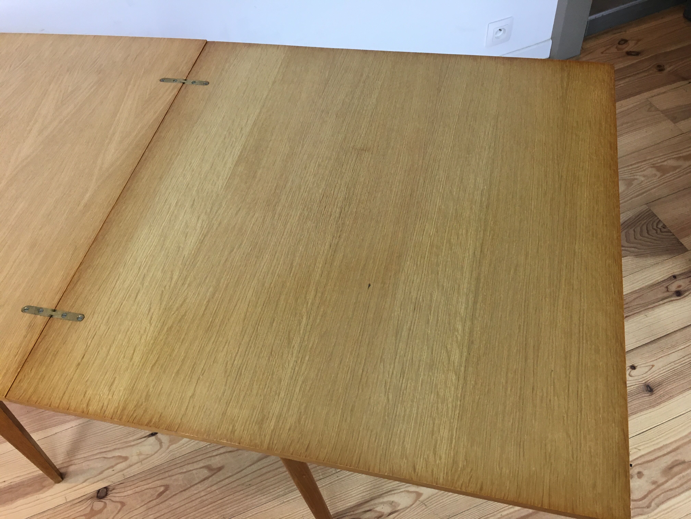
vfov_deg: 48.2
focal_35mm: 29
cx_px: 346
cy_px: 260
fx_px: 579
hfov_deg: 61.7
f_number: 2.2
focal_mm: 4.15
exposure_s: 1/33
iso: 64
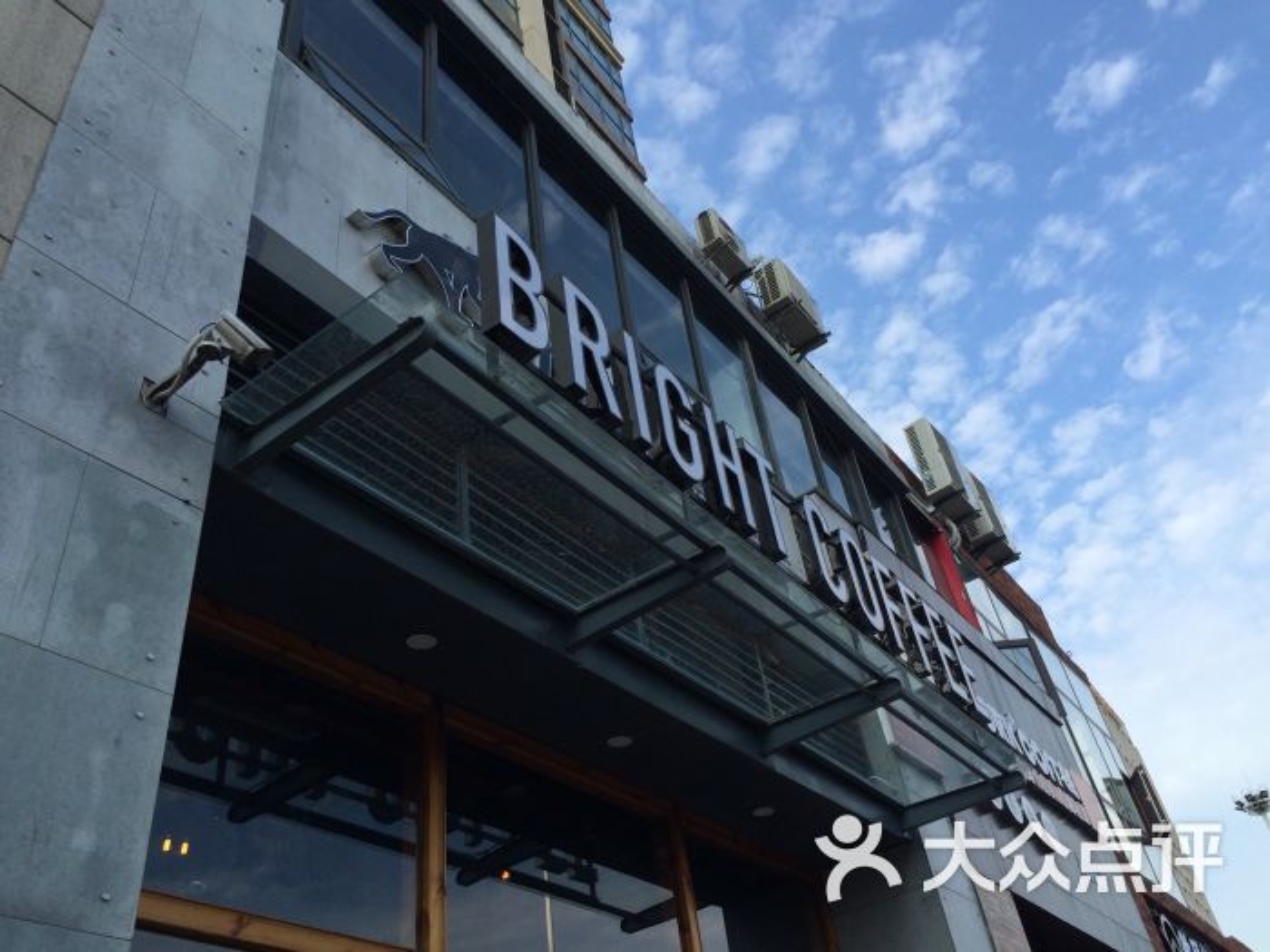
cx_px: 635
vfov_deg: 48.2
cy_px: 476
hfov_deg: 61.7
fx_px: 1064
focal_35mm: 29
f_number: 2.2
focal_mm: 4.15
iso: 32
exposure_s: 1/1080
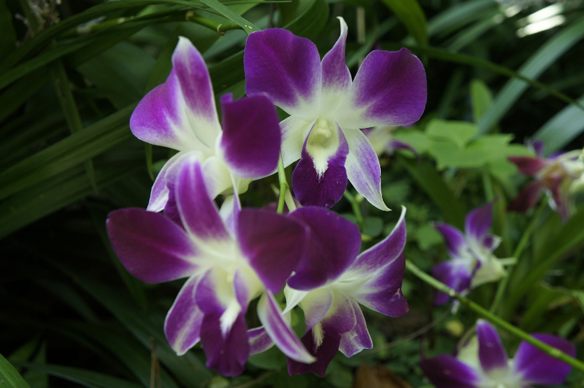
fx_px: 1070
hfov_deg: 30.5
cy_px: 194
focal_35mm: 66
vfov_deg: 20.6
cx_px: 292
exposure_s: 1/25
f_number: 6.3
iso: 200
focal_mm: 44
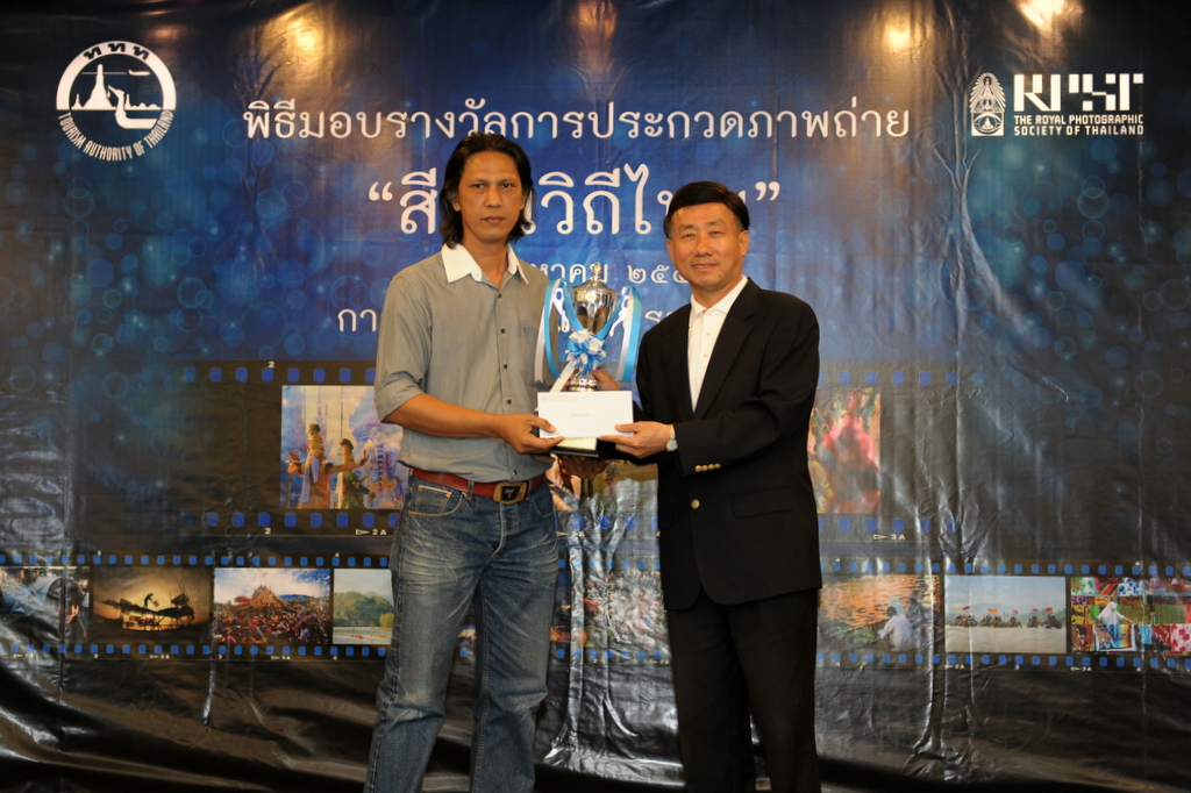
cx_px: 596
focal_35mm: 70
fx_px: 2315
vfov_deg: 19.4
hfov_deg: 28.9
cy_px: 396
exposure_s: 1/125
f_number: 2.8
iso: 1000
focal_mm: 70
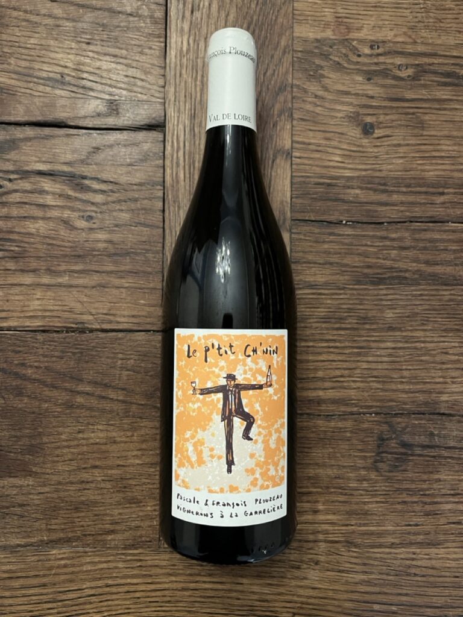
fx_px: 464
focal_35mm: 26
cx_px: 232
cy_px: 308
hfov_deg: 53.1
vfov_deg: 67.3
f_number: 1.6
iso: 400
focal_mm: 5.1
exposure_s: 1/50
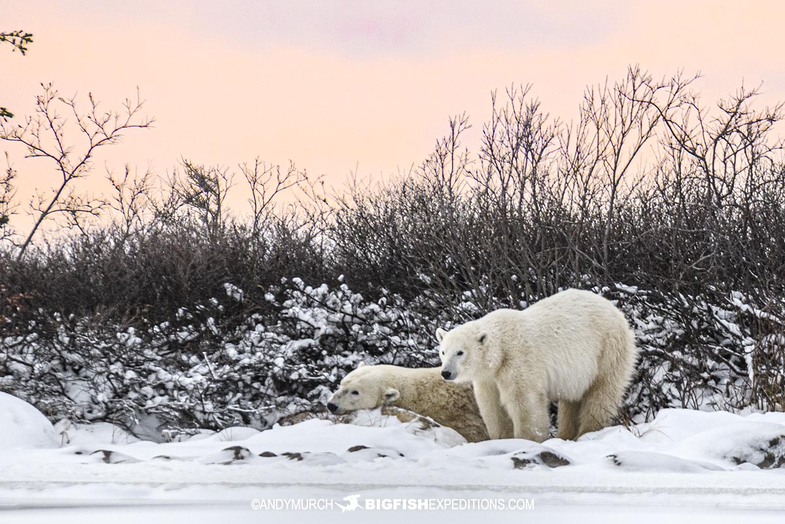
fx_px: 19623
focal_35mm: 900
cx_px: 392
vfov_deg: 1.5
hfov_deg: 2.3
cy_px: 262
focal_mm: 600
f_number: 8
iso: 800
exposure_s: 1/800
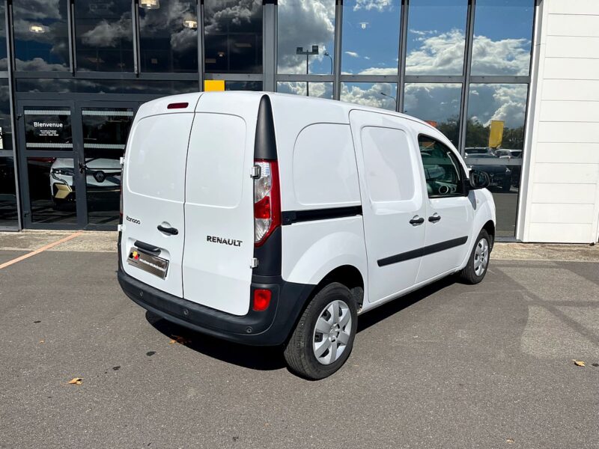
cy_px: 224
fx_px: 450
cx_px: 300
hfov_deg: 67.3
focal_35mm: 26
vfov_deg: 53.1
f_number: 1.6
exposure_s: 1/9901
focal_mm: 5.1
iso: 50
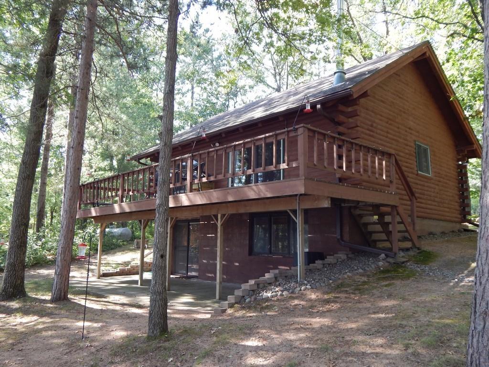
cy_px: 184
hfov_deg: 63.4
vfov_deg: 49.7
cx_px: 244
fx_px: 396
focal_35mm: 28
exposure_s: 1/60
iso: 125
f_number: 3.2
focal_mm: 5.1
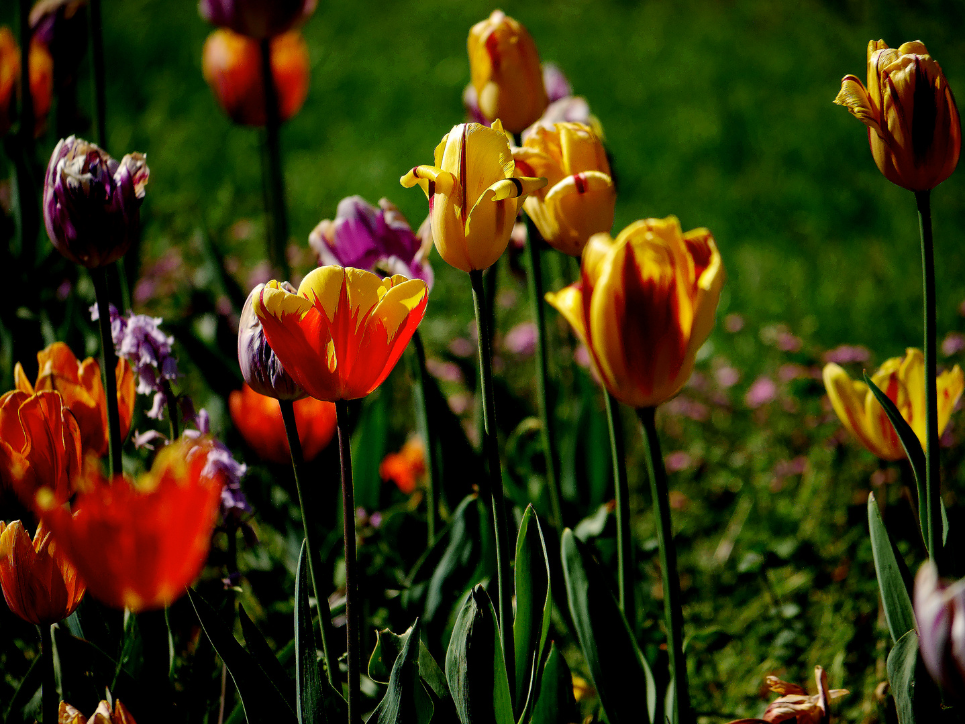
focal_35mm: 528
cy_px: 362
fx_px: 14727
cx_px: 482
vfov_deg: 2.8
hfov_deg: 3.8
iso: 200
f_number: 5.4
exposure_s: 1/800
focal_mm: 264
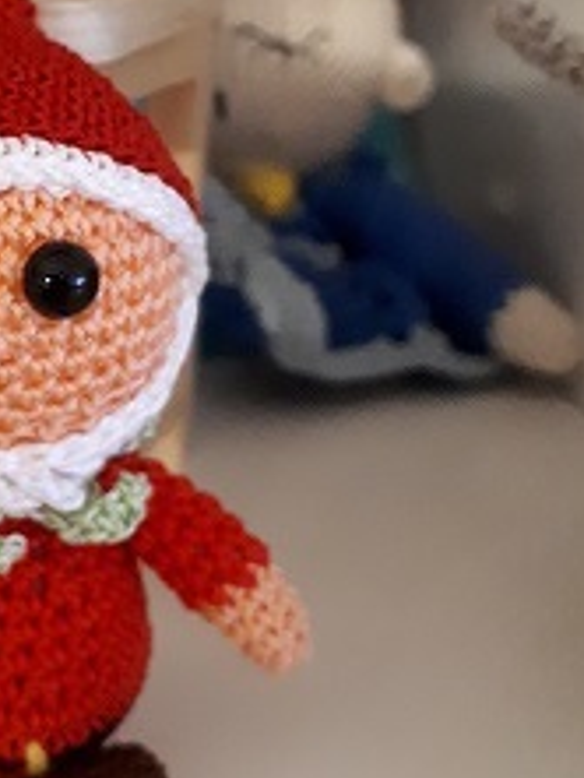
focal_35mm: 57
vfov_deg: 33.5
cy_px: 275
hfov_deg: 25.1
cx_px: 91
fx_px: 1281
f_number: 1.9
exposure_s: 1/17
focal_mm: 3.6
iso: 800
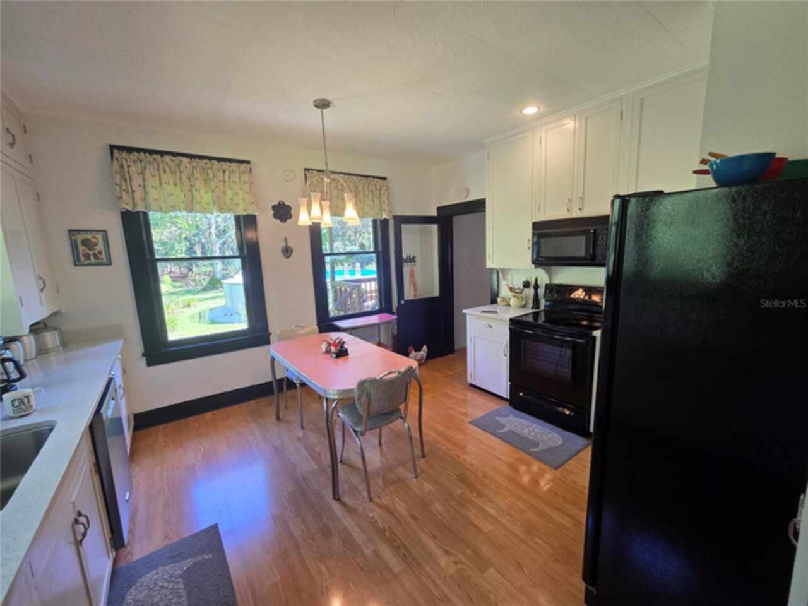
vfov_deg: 89.9
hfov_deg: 106.2
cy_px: 303
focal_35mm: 13
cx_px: 404
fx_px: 303
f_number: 2.2
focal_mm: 2.2
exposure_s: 1/60
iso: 100
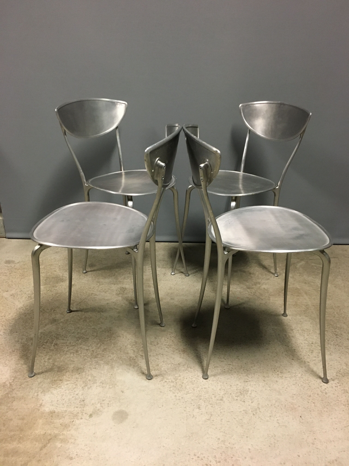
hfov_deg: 48.2
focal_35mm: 29
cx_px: 174
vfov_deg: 61.7
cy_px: 233
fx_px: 390
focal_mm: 4.15
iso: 200
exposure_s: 1/17
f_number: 2.2
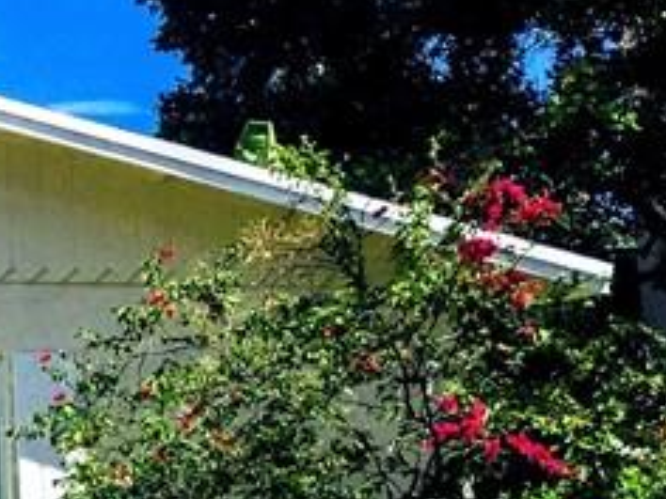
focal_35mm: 126
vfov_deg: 11.6
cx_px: -446
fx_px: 2424
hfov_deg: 14.2
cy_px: -34
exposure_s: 1/3049
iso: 32
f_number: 2.2
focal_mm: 4.15
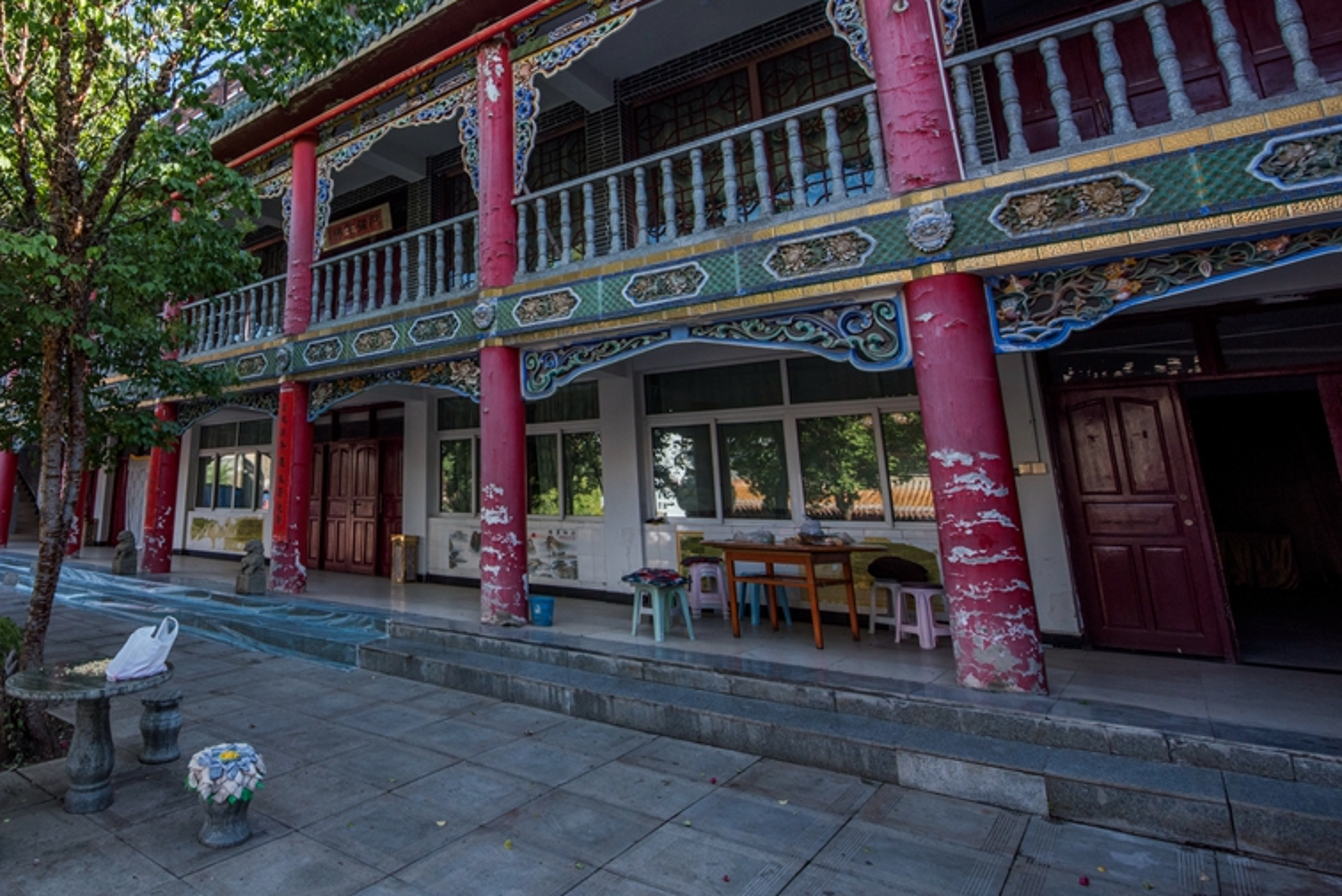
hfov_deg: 79.8
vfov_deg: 61.0
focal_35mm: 20
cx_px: 398
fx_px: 746
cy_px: 326
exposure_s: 1/80
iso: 320
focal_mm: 14
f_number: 13
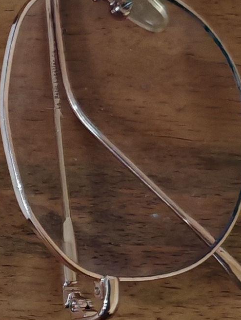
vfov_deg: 11.7
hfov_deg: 7.9
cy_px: 293
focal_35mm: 168
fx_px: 1559
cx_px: -413
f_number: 1.9
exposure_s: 1/33
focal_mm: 6.67
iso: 1000
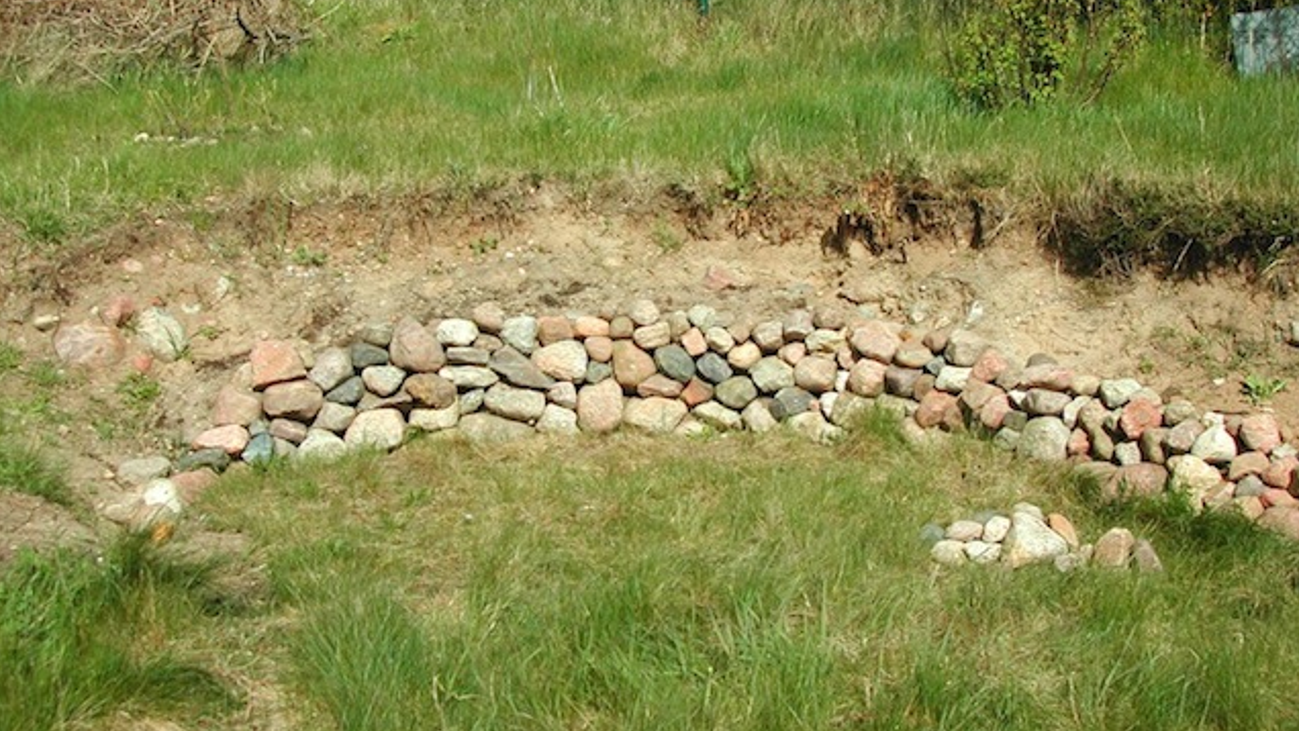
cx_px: 650
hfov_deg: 36.6
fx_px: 1964
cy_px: 310
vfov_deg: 21.1
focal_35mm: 57
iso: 100
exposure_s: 1/187
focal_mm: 11.1
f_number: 8.8
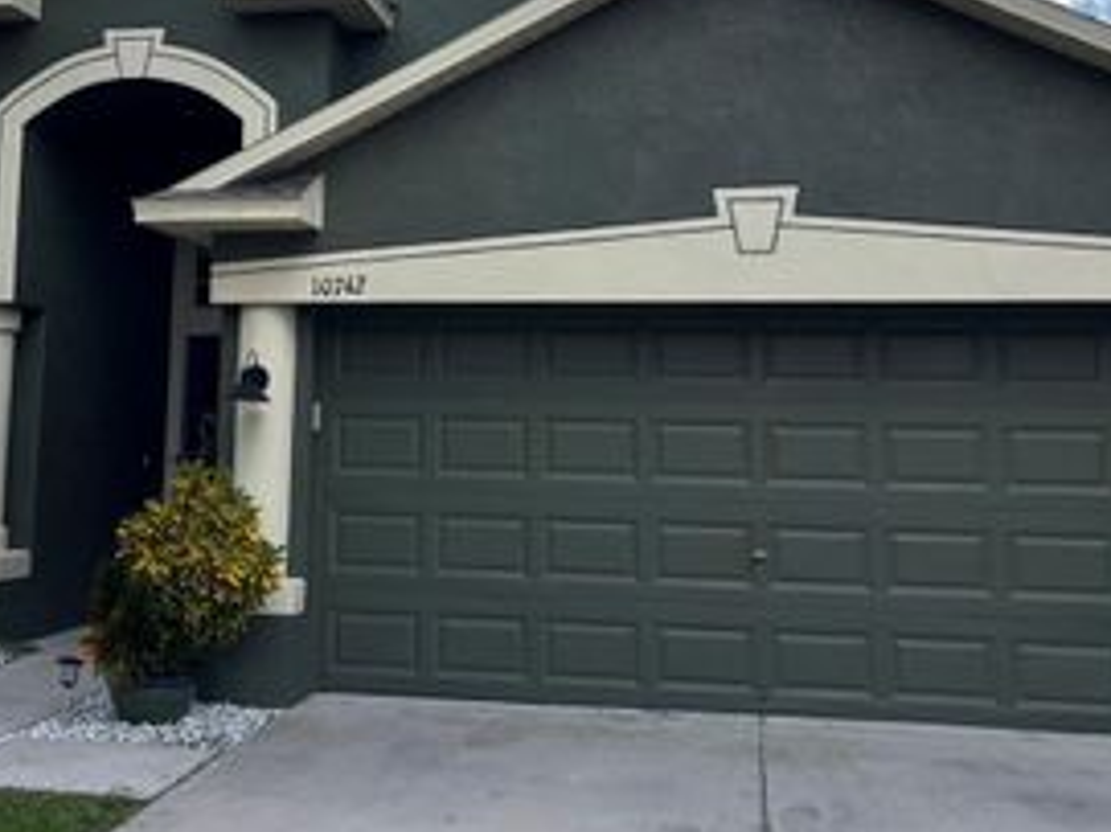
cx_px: 414
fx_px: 1540
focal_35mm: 48
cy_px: 199
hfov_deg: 39.4
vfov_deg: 29.7
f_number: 1.6
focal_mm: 5.96
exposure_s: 1/3534
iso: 50
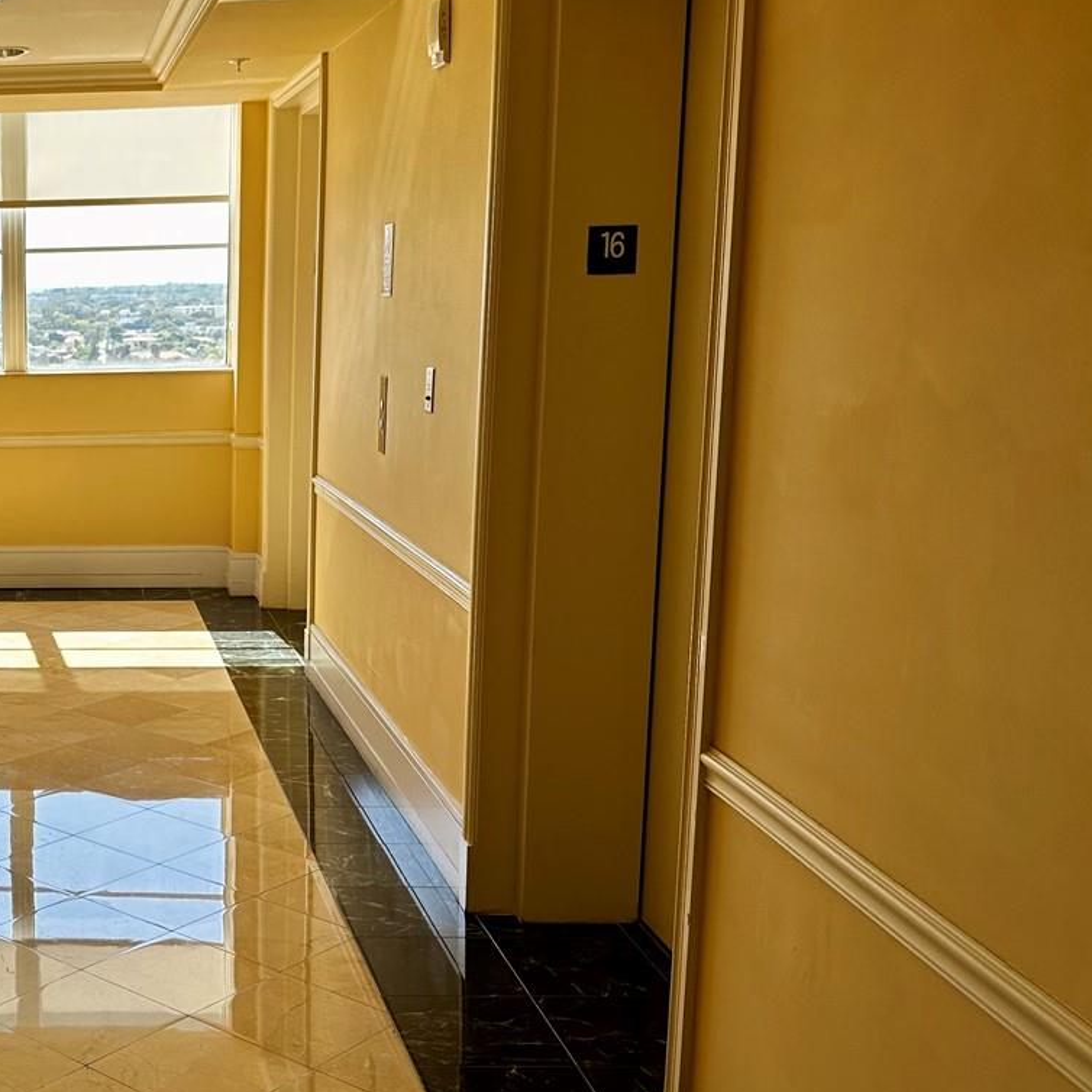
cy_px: 555
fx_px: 1606
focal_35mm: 45
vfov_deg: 37.6
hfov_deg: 33.6
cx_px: -55
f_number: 1.78
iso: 80
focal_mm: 6.86
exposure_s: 1/290
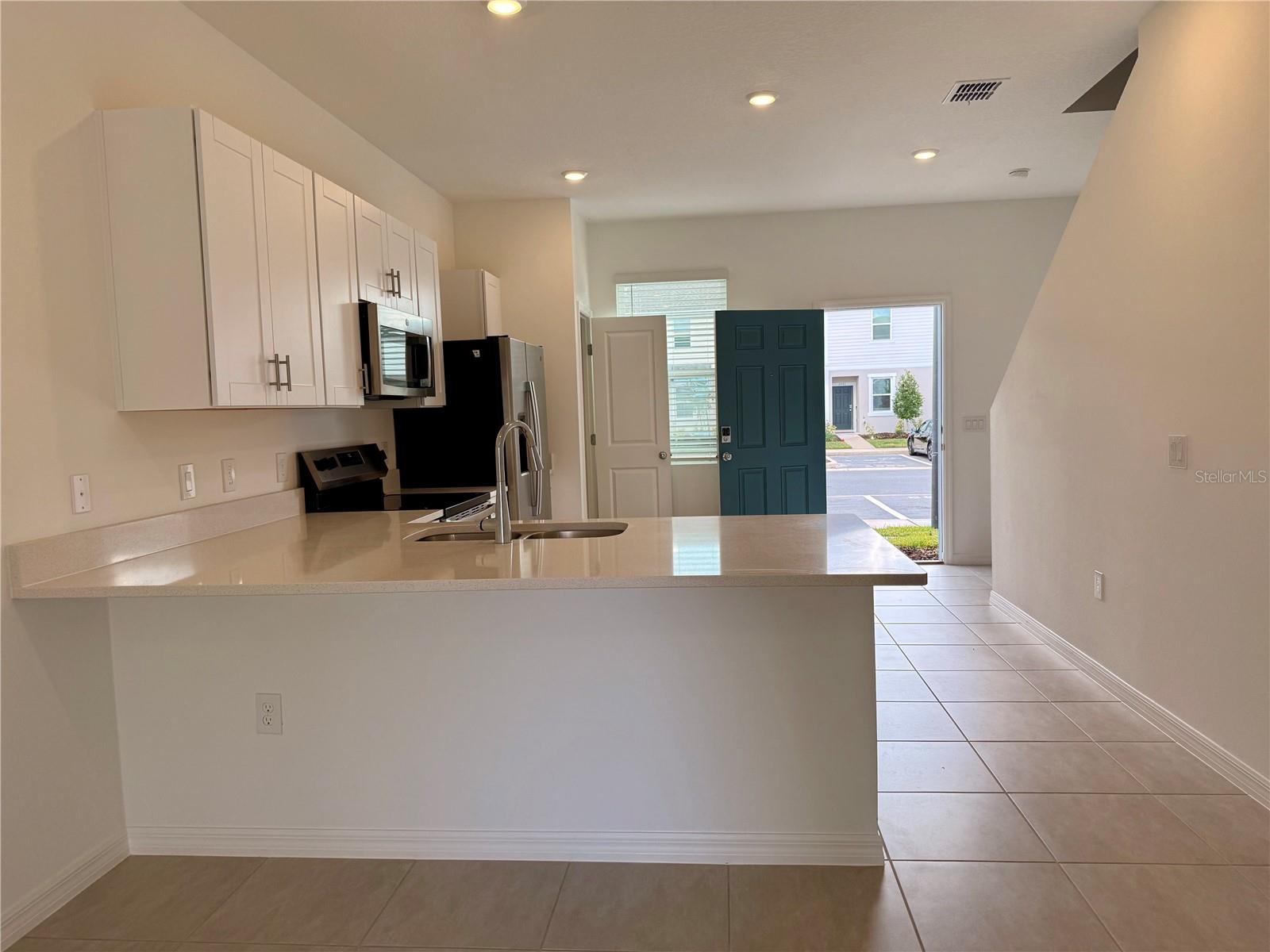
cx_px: 635
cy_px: 476
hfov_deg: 71.6
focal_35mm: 24
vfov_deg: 56.8
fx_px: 881
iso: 100
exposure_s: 1/445
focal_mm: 6.76
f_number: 1.78
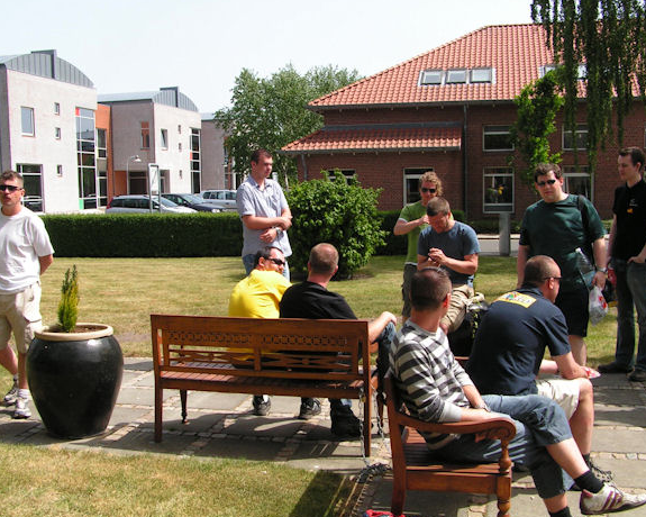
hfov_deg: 42.0
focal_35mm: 44
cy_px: 253
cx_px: 326
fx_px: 841
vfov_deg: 34.1
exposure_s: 1/200
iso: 50
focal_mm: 6.3
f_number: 5.6
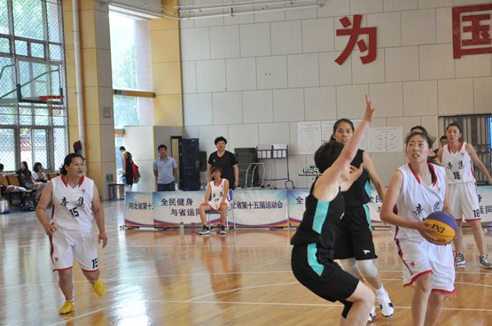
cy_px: 172
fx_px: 1010
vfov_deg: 18.4
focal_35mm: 74
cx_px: 310
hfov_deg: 27.3
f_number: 4.5
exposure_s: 1/400
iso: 1600
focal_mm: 38
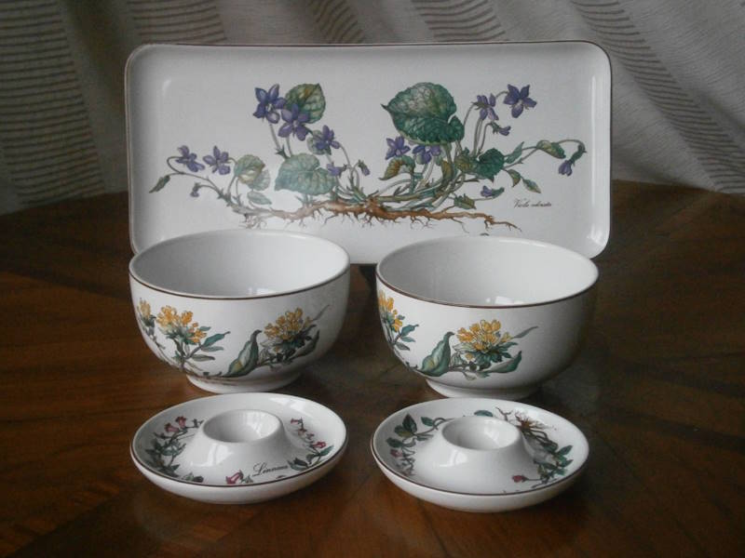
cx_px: 372
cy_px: 279
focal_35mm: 60
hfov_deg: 32.2
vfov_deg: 24.4
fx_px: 1291
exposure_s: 1/80
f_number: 3.9
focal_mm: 10.7
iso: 800
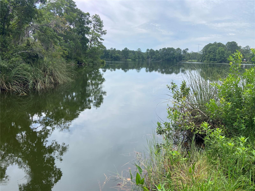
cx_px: 128
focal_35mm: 26
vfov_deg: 53.1
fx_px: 192
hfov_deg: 67.3
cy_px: 96
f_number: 1.8
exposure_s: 1/1961
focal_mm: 4.25
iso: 32
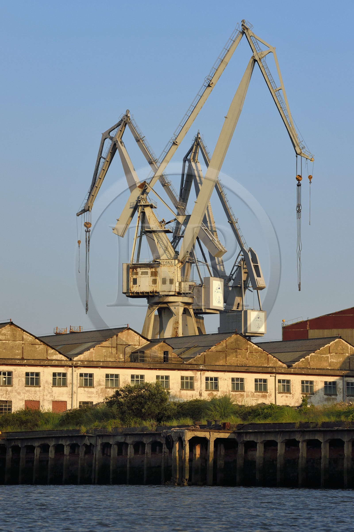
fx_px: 1994
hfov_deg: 10.1
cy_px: 266
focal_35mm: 135
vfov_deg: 15.2
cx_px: 177
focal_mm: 135
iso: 200
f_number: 6.3
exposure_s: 1/800
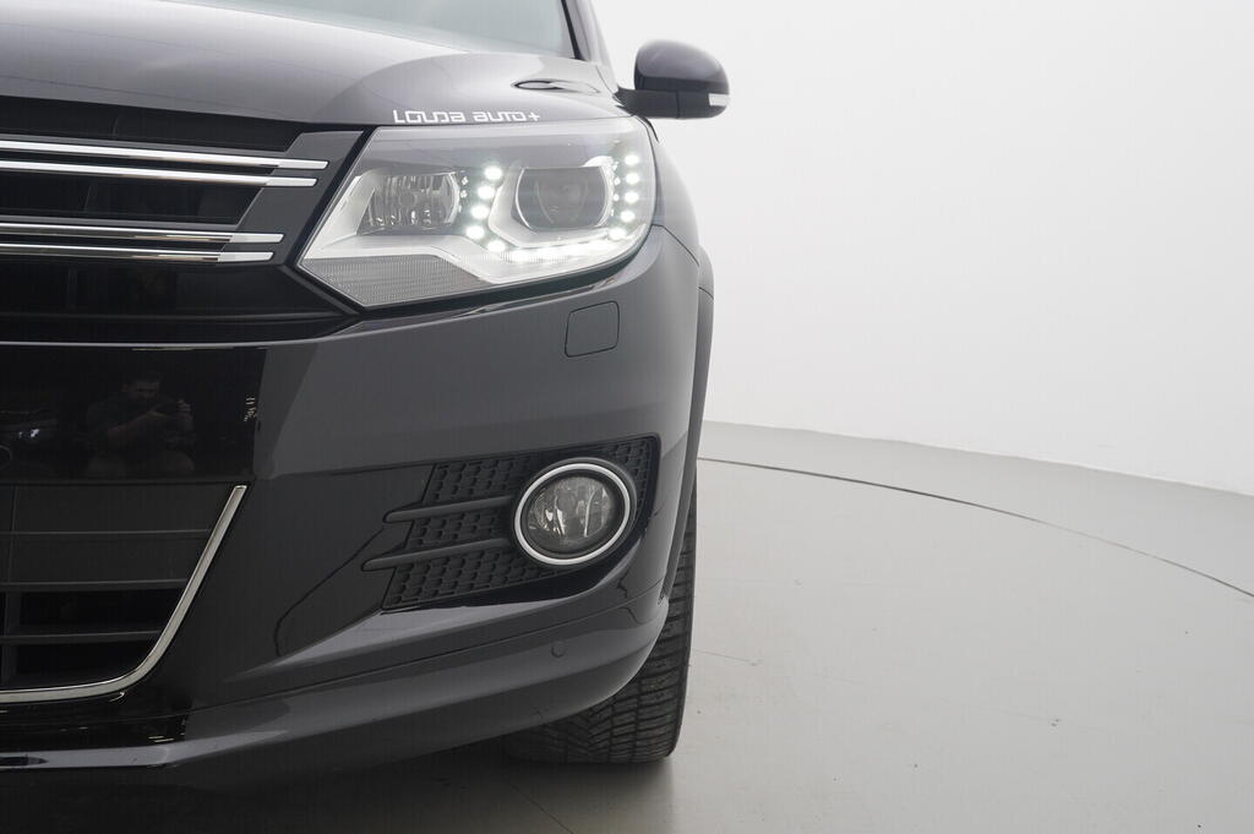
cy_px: 417
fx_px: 1253
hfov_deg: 53.2
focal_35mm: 36
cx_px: 627
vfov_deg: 36.8
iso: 640
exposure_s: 1/160
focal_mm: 24
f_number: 6.3
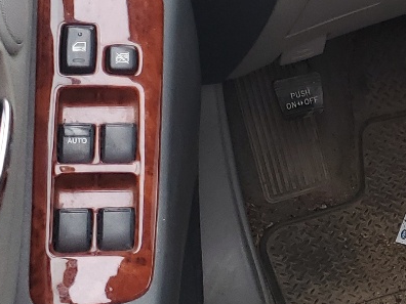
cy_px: 49
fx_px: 1232
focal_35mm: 105
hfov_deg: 16.4
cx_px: 676
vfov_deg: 14.0
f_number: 1.5
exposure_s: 1/120
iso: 51
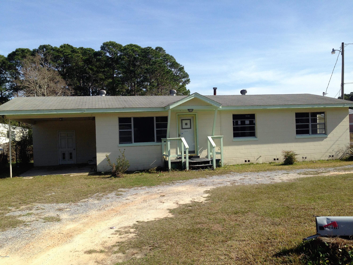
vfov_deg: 42.9
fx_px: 337
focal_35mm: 33
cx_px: 176
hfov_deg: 55.4
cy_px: 132
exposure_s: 1/1642
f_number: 2.4
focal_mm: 4.12
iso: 50
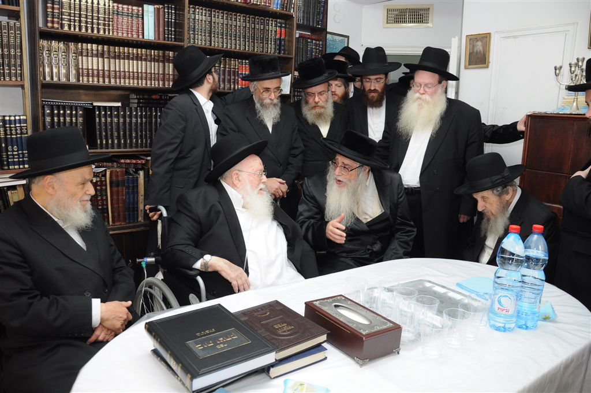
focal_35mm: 27
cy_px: 196
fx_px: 443
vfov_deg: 47.8
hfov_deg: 67.4
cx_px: 296
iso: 500
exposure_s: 1/60
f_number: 3.5
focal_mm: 18
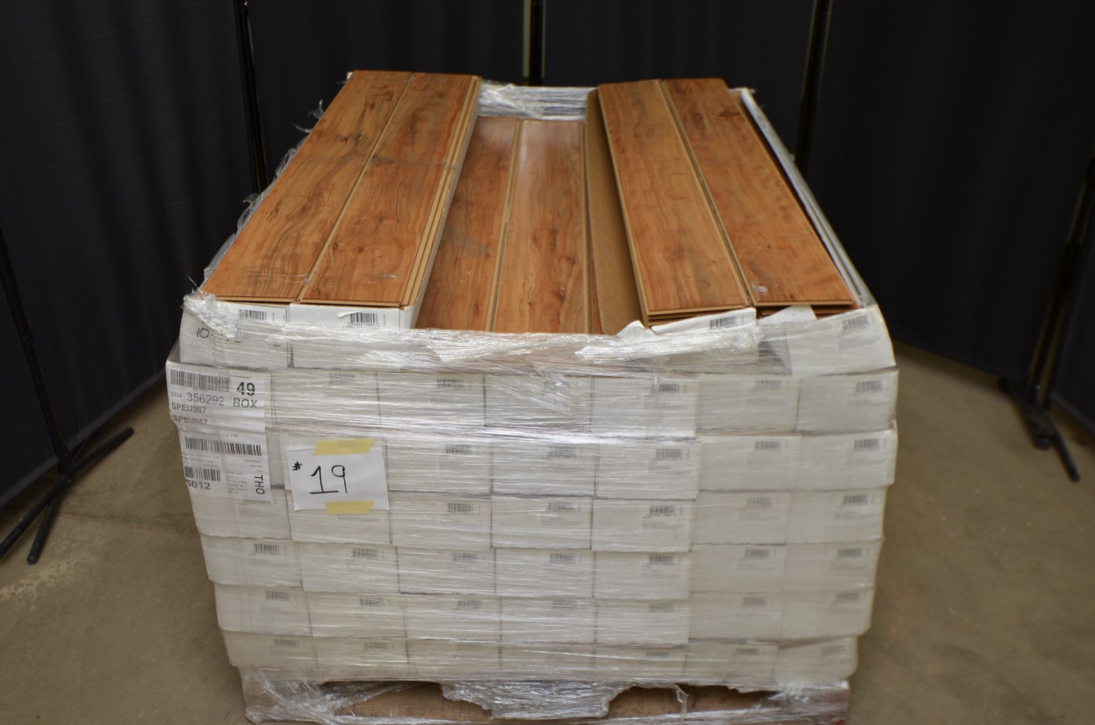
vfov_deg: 36.7
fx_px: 1093
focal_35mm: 36
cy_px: 362
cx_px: 548
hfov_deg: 53.2
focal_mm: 24
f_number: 5
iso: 250
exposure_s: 1/40
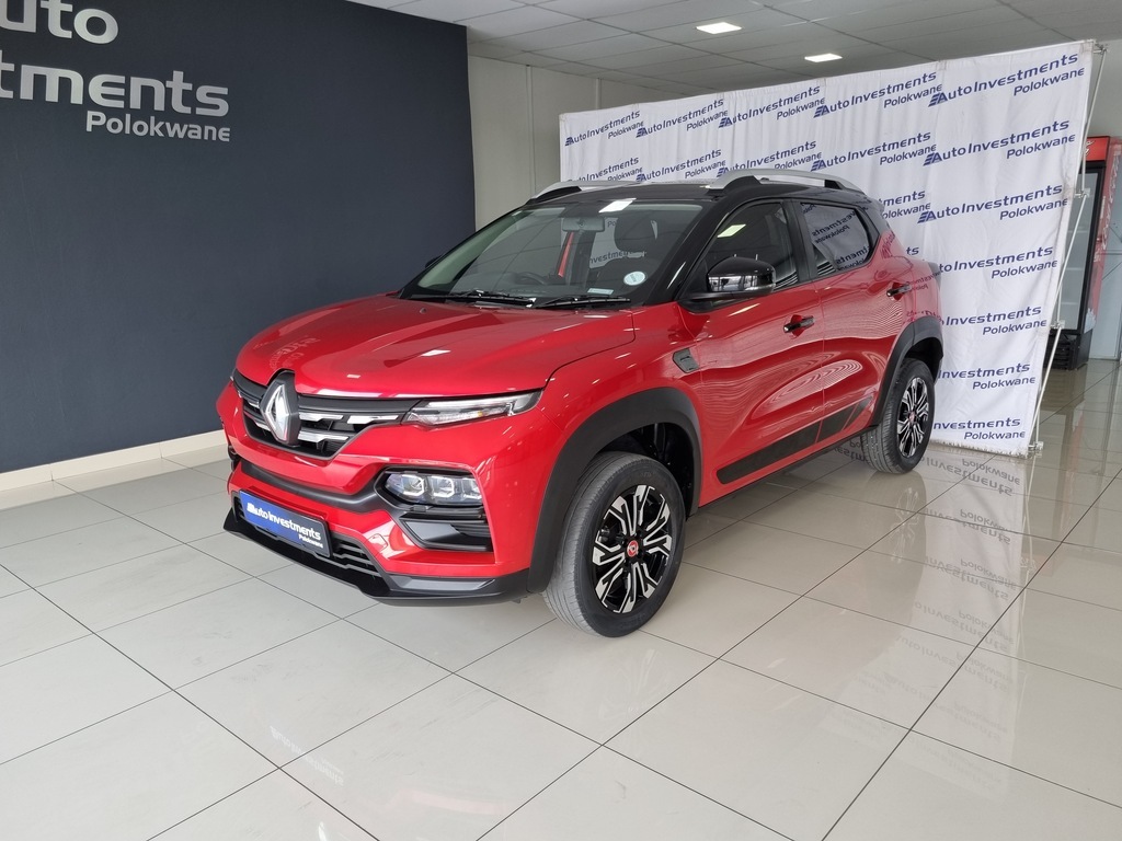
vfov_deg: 53.1
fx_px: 843
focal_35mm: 26
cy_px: 420
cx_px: 561
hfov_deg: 67.3
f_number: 1.8
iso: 80
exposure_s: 1/100
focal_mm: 5.4
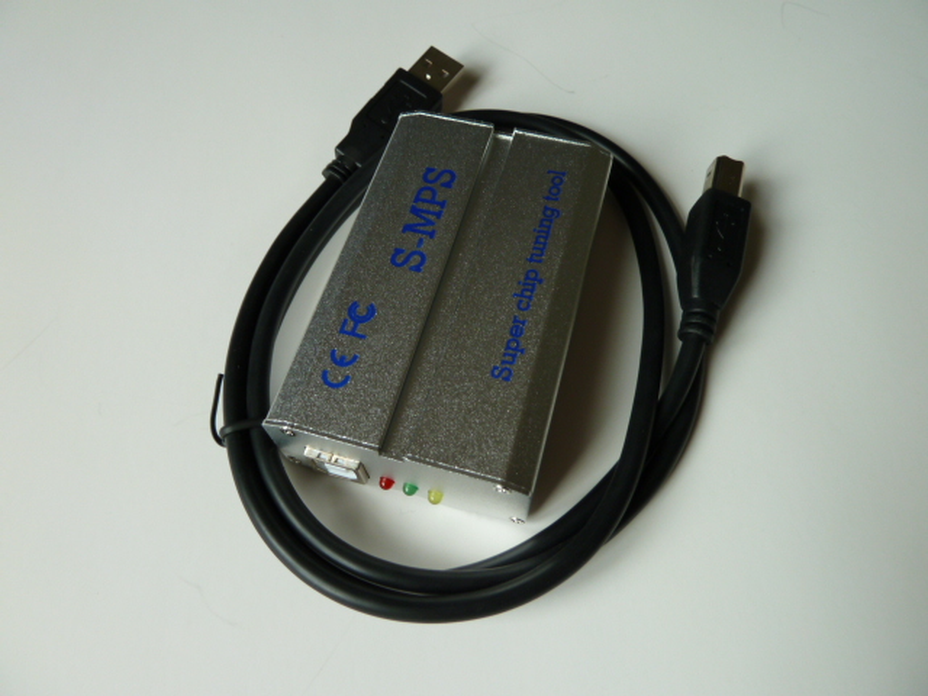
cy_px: 348
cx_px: 464
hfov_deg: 69.4
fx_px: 670
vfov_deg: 54.9
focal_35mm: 25
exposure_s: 1/30
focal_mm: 4.1
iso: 100
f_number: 3.3
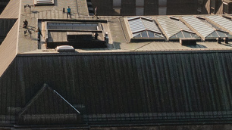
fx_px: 1150
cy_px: -118
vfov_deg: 6.3
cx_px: -67
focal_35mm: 187
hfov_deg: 11.2
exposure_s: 1/640
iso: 200
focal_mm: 26
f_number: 9
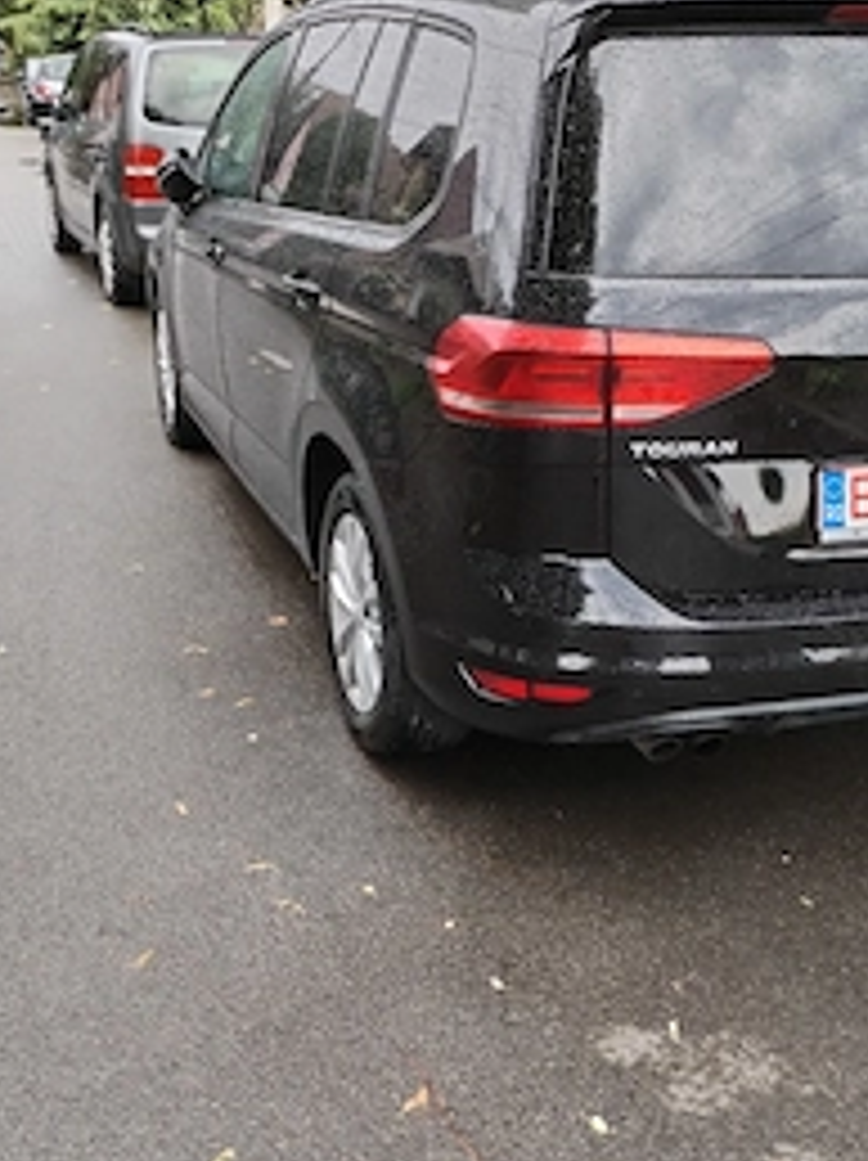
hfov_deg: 32.1
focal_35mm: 45
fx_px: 1507
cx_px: 508
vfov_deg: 42.1
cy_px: 644
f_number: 1.8
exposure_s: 1/50
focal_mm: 4.75
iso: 202
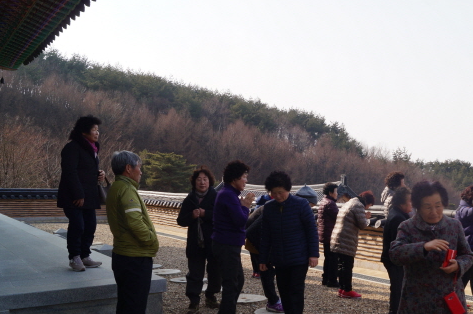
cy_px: 206
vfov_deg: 33.1
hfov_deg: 47.2
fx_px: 525
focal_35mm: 40
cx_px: 339
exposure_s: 1/80
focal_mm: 18
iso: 100
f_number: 10
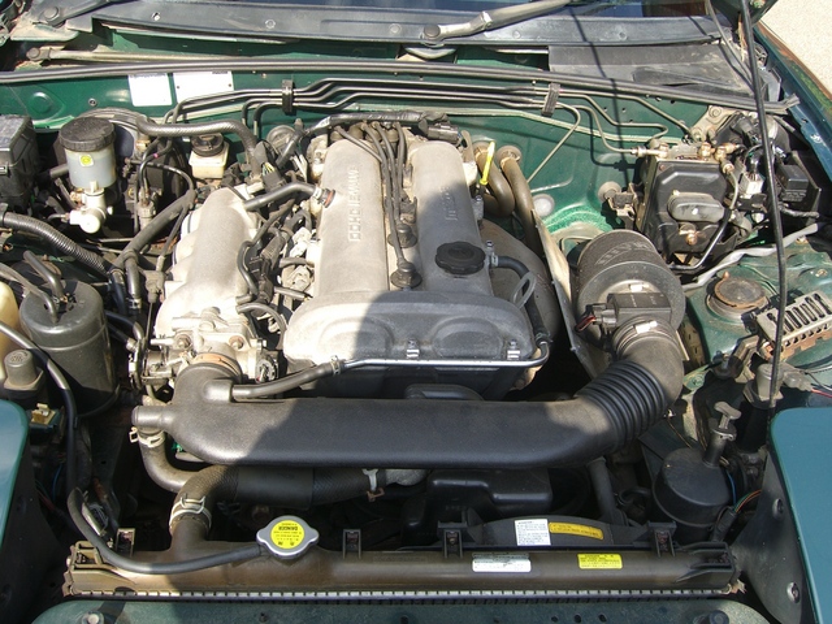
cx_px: 416
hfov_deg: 49.0
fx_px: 913
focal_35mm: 38
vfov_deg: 37.7
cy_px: 312
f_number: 4
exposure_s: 1/160
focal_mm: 7.9
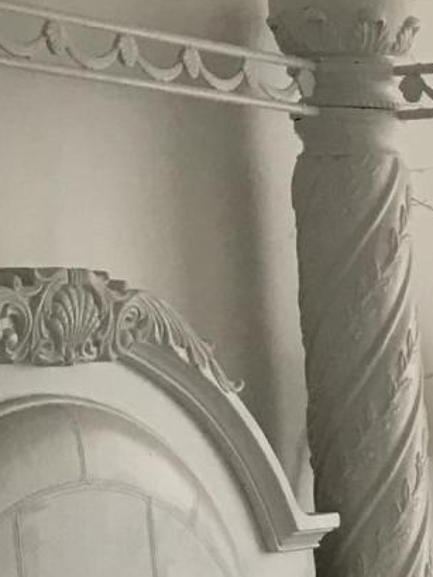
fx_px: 2284
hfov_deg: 9.8
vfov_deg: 13.9
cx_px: 948
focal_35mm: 137
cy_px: 704
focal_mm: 3.99
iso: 40
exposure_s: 1/24
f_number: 1.8
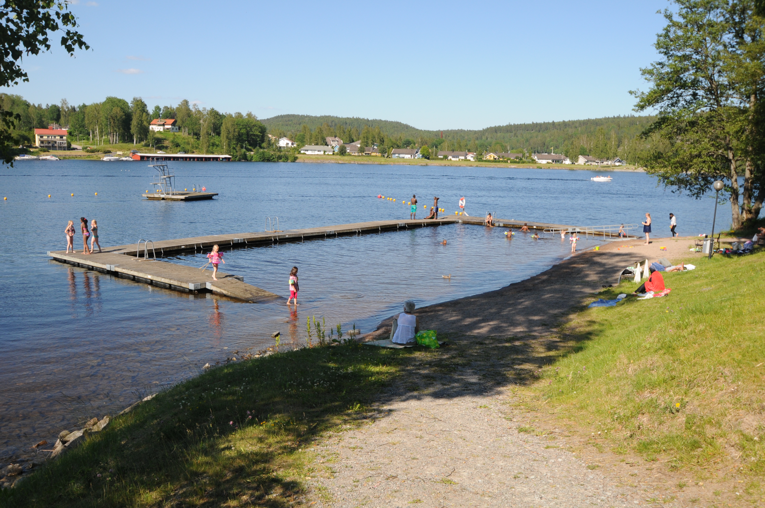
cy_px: 254
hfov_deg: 57.3
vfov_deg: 39.9
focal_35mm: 33
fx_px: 700
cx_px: 382
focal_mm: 22
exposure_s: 1/400
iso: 320
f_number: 10
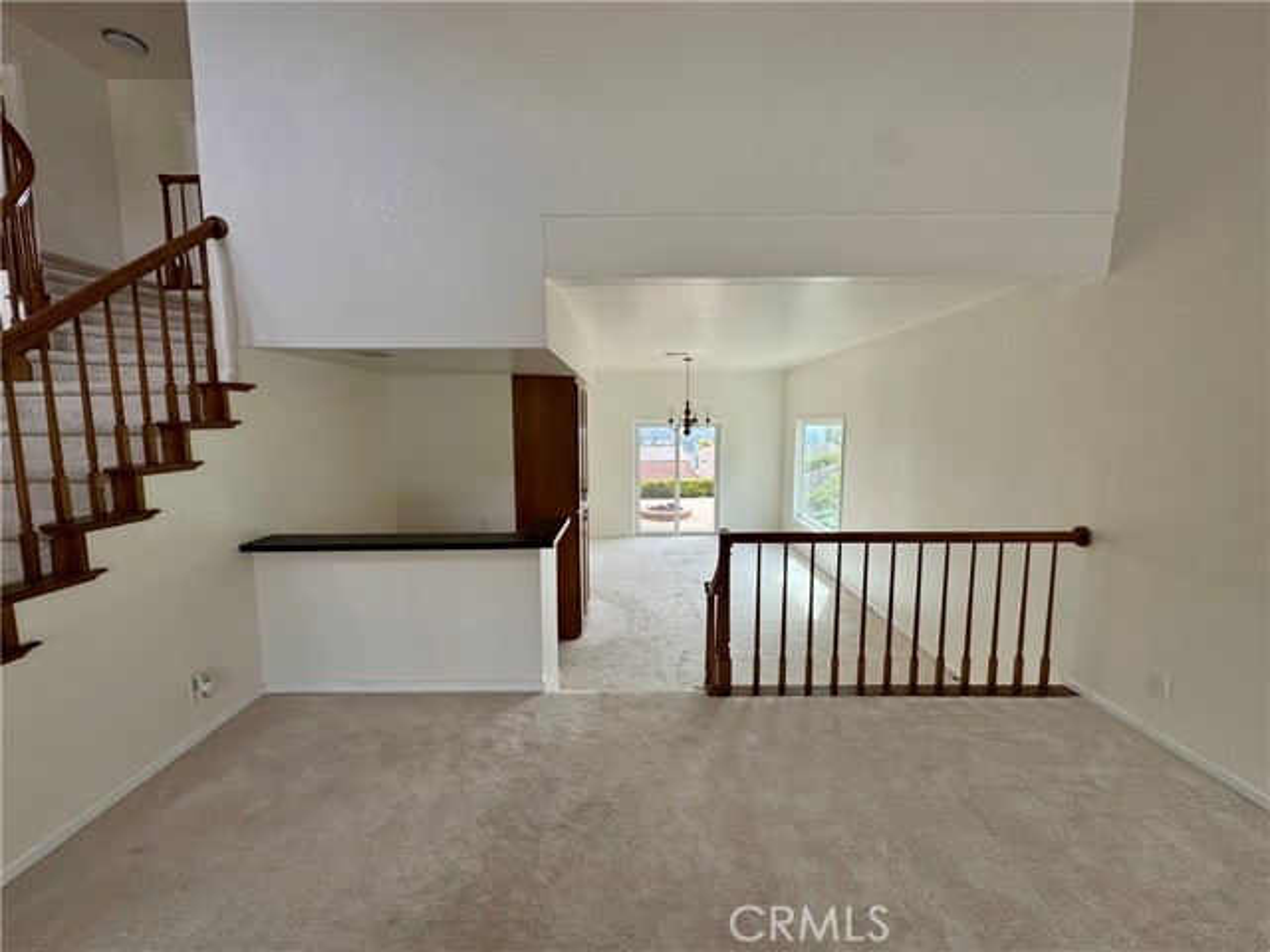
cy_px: 476
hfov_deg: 102.1
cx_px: 635
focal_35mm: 14
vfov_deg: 85.7
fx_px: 514
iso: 40
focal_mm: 2.22
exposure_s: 1/230
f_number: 2.2
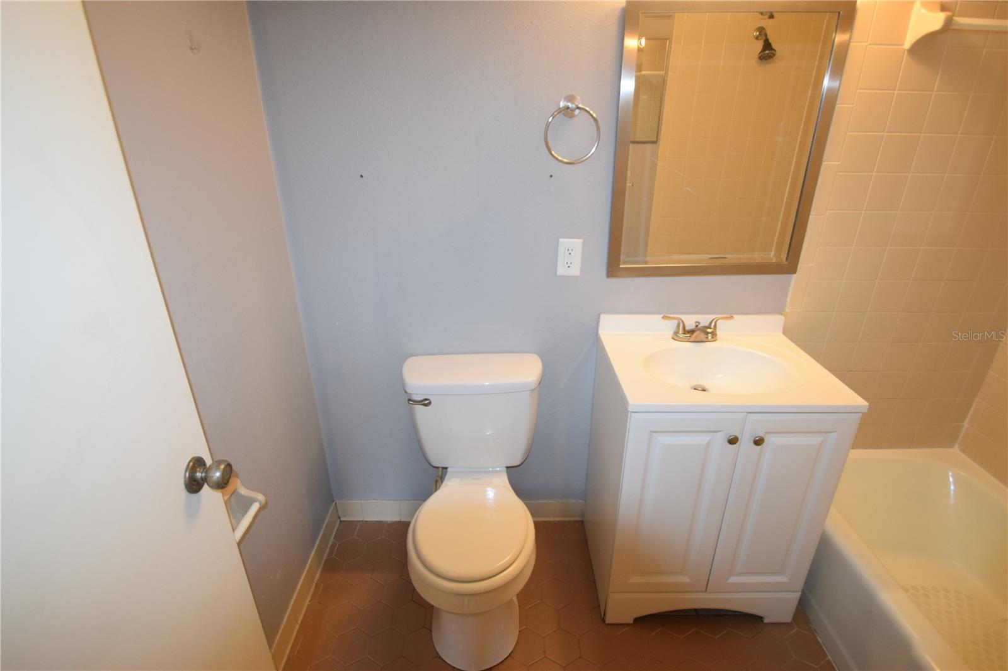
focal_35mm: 17
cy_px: 336
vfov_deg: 69.6
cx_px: 504
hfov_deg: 92.5
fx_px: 483
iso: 800
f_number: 5
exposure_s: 1/100
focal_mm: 11.5
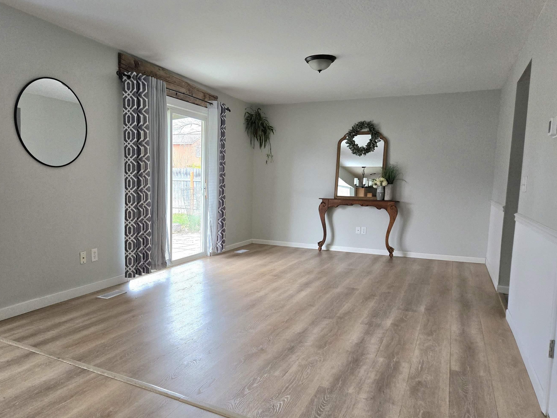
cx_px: 239
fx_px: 434
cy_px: 224
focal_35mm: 27
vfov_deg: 51.3
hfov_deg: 65.0
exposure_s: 1/120
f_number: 1.8
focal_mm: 5.4
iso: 400
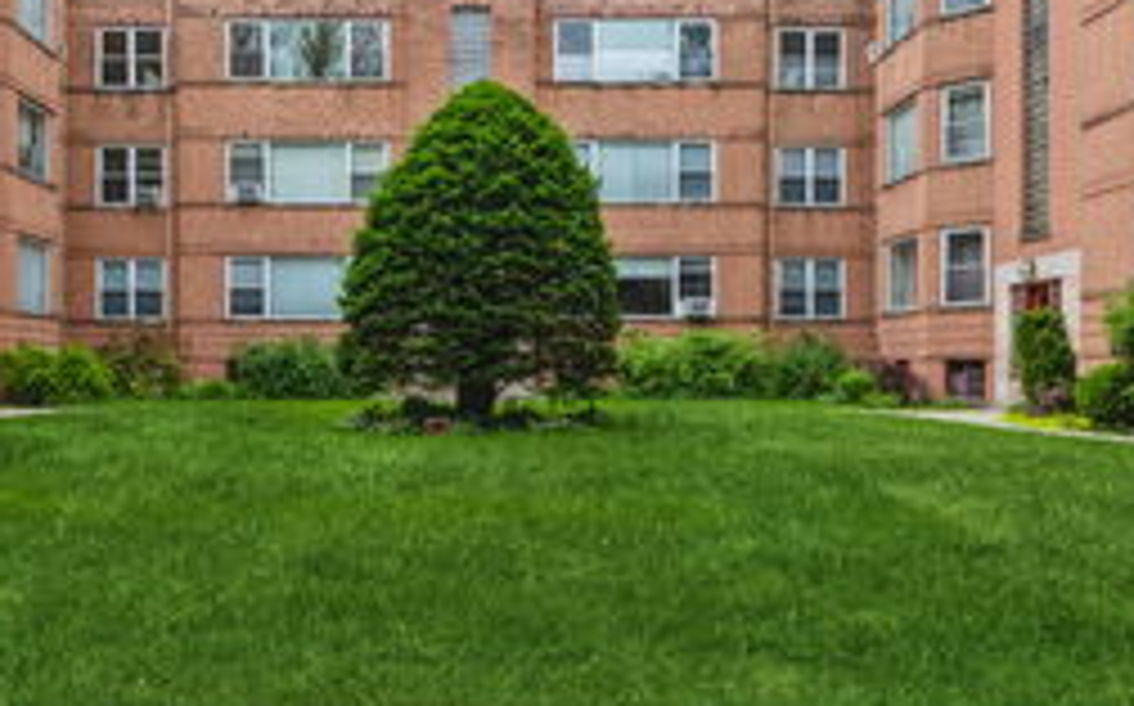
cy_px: 328
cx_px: 461
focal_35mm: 33
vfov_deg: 38.2
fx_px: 1019
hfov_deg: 57.8
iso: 100
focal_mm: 17
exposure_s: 1/80
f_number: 11
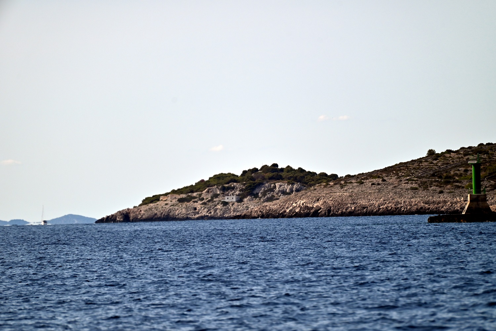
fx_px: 4134
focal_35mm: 300
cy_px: 166
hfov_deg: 6.9
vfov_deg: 4.6
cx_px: 248
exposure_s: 1/3200
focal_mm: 300
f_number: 5.6
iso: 250
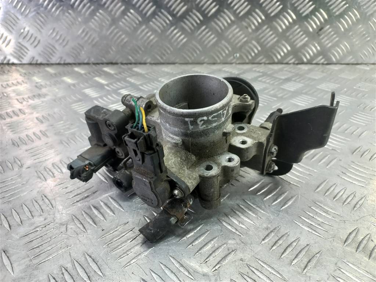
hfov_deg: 69.4
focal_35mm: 25
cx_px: 188
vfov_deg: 54.9
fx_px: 272
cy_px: 141
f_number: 1.8
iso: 100
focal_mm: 4.6
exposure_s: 1/50
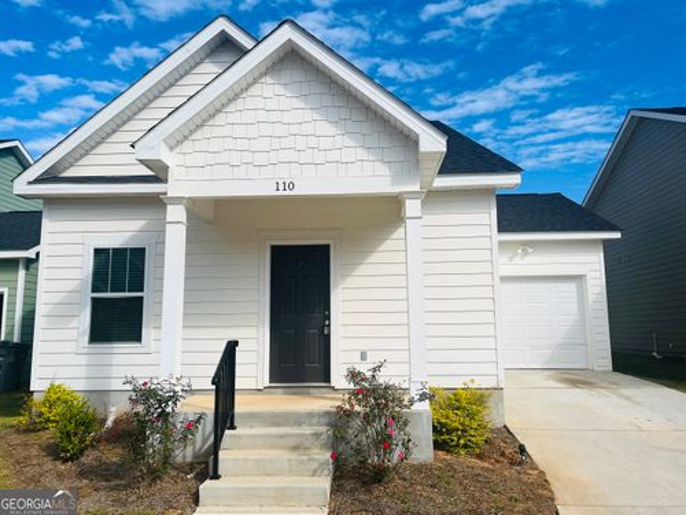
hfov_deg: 67.3
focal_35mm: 26
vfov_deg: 53.1
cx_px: 343
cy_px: 258
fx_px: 515
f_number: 1.6
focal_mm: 5.1
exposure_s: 1/5076
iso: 50
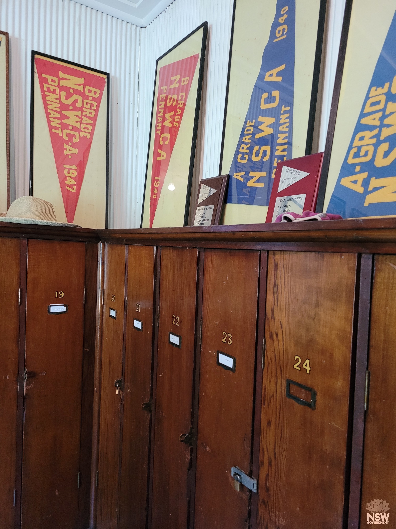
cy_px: 264
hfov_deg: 53.1
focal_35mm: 26
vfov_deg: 67.3
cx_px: 198
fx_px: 397
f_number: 1.8
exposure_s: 1/50
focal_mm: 5.4
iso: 400
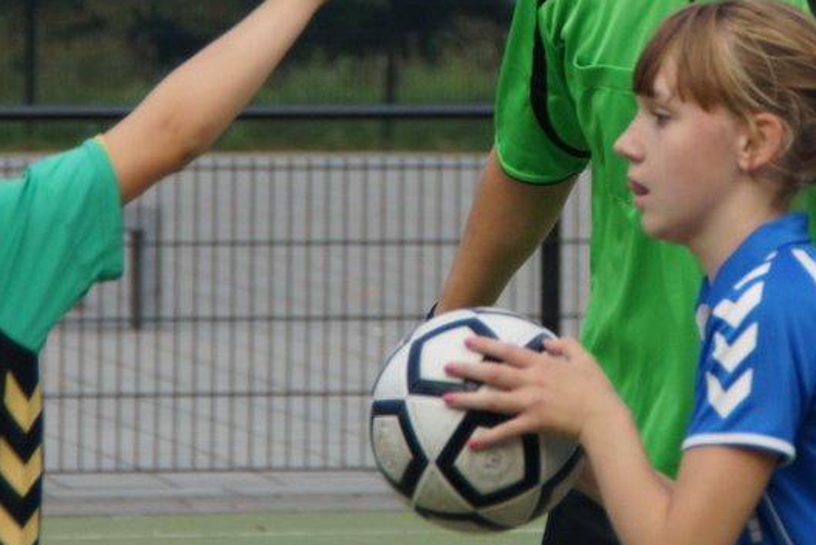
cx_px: 444
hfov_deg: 5.0
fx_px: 9253
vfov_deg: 3.4
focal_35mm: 408
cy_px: 156
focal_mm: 140
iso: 400
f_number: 6.3
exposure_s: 1/1000
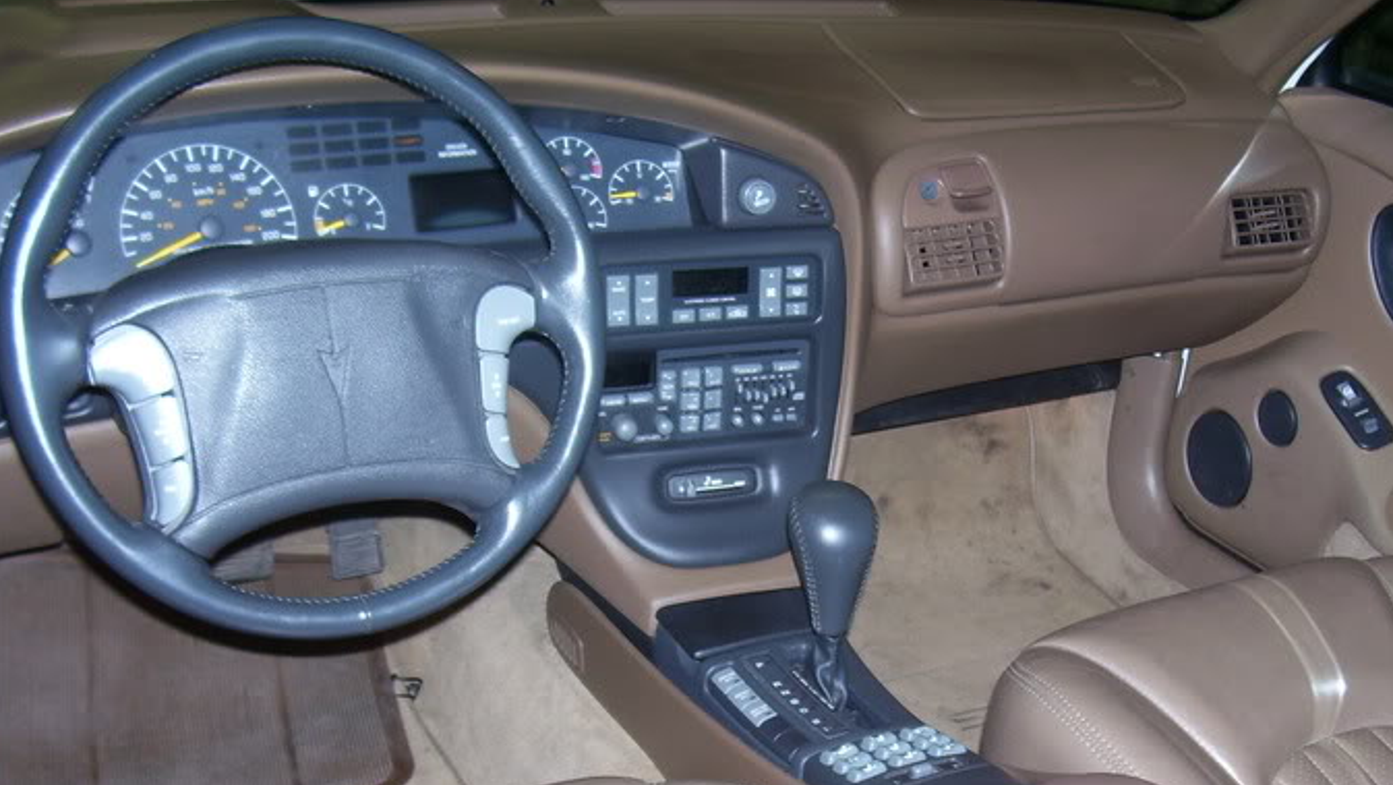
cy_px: 555
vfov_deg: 26.9
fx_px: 1626
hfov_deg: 46.2
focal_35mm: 44
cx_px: 805
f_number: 2.7
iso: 80
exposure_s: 1/60
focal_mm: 5.6
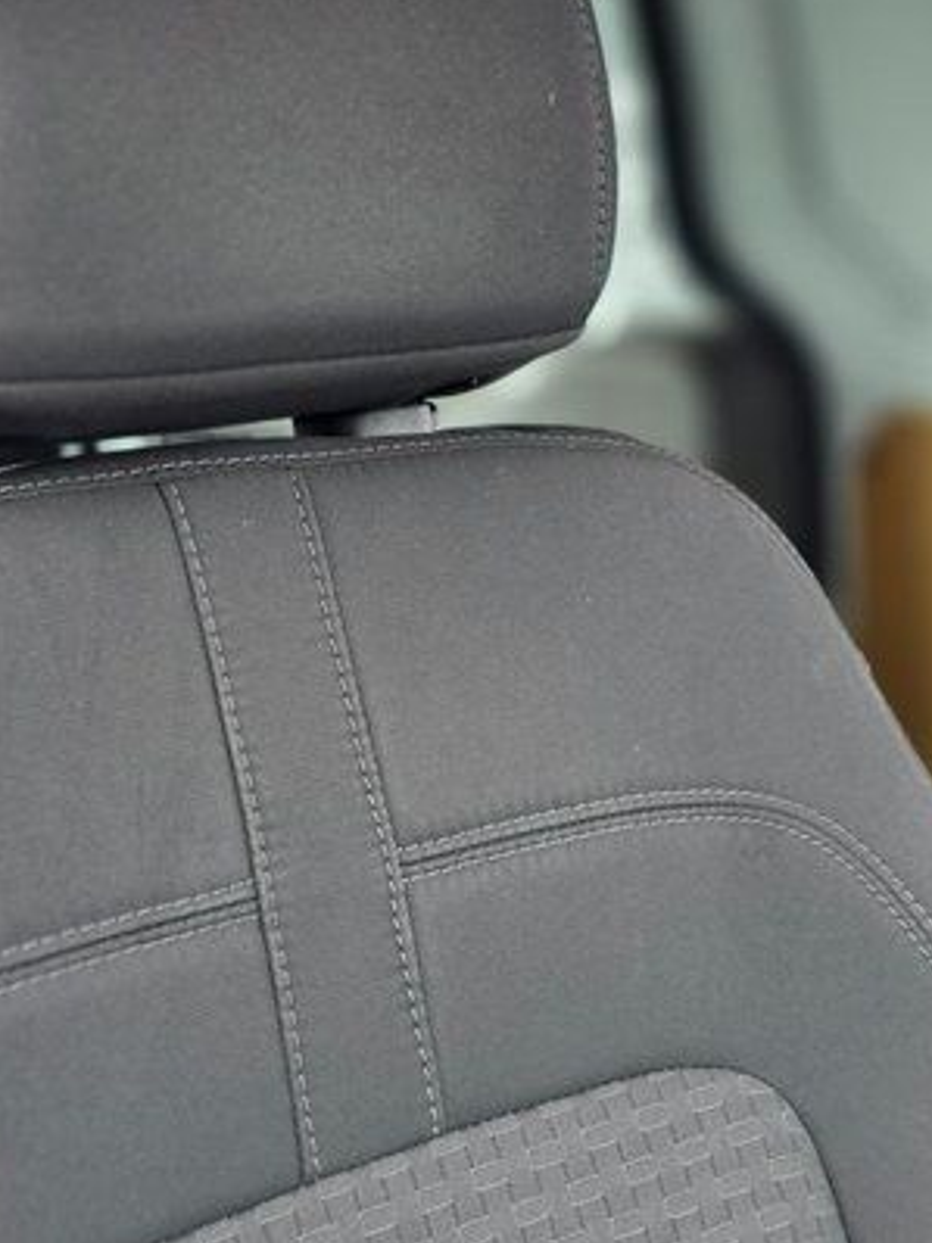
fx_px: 2119
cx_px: 564
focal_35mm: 59
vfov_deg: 32.7
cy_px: 676
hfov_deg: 24.8
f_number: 1.7
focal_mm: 6.3
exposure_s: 1/180
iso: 100
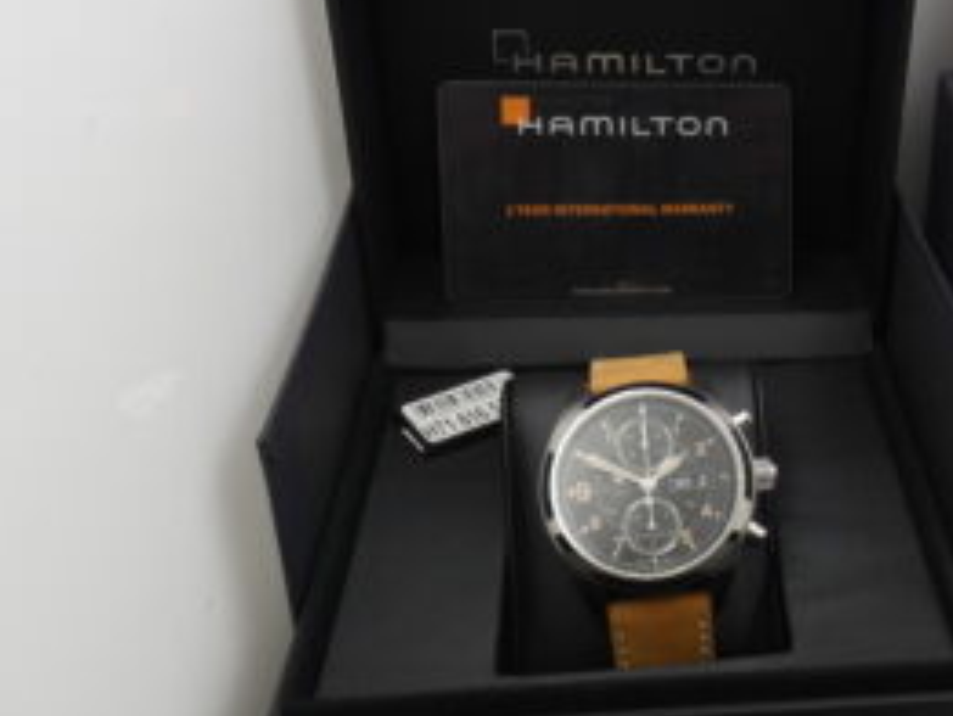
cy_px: 325
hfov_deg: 38.8
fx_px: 1267
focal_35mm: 46
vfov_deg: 31.5
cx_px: 825
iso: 80
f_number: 2.8
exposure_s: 1/100
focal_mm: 3.6
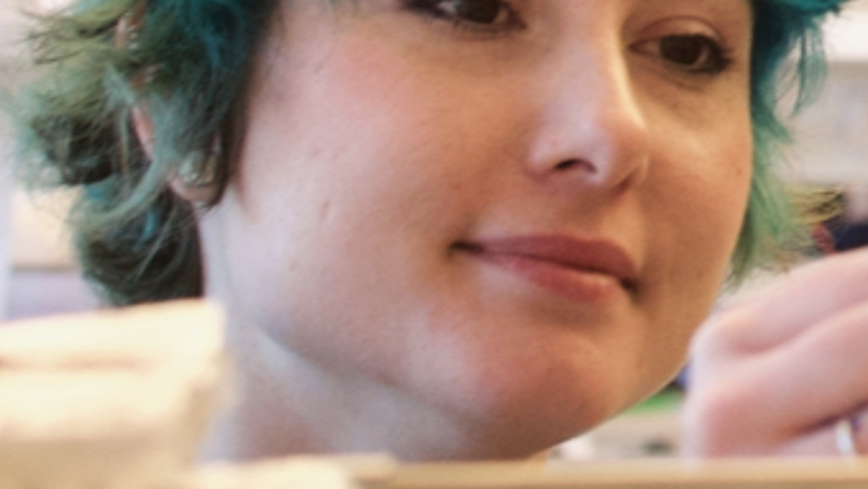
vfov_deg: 5.9
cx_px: 1298
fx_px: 4766
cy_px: -10
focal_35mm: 207
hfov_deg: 10.1
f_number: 4
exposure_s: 1/60
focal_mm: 35
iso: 560
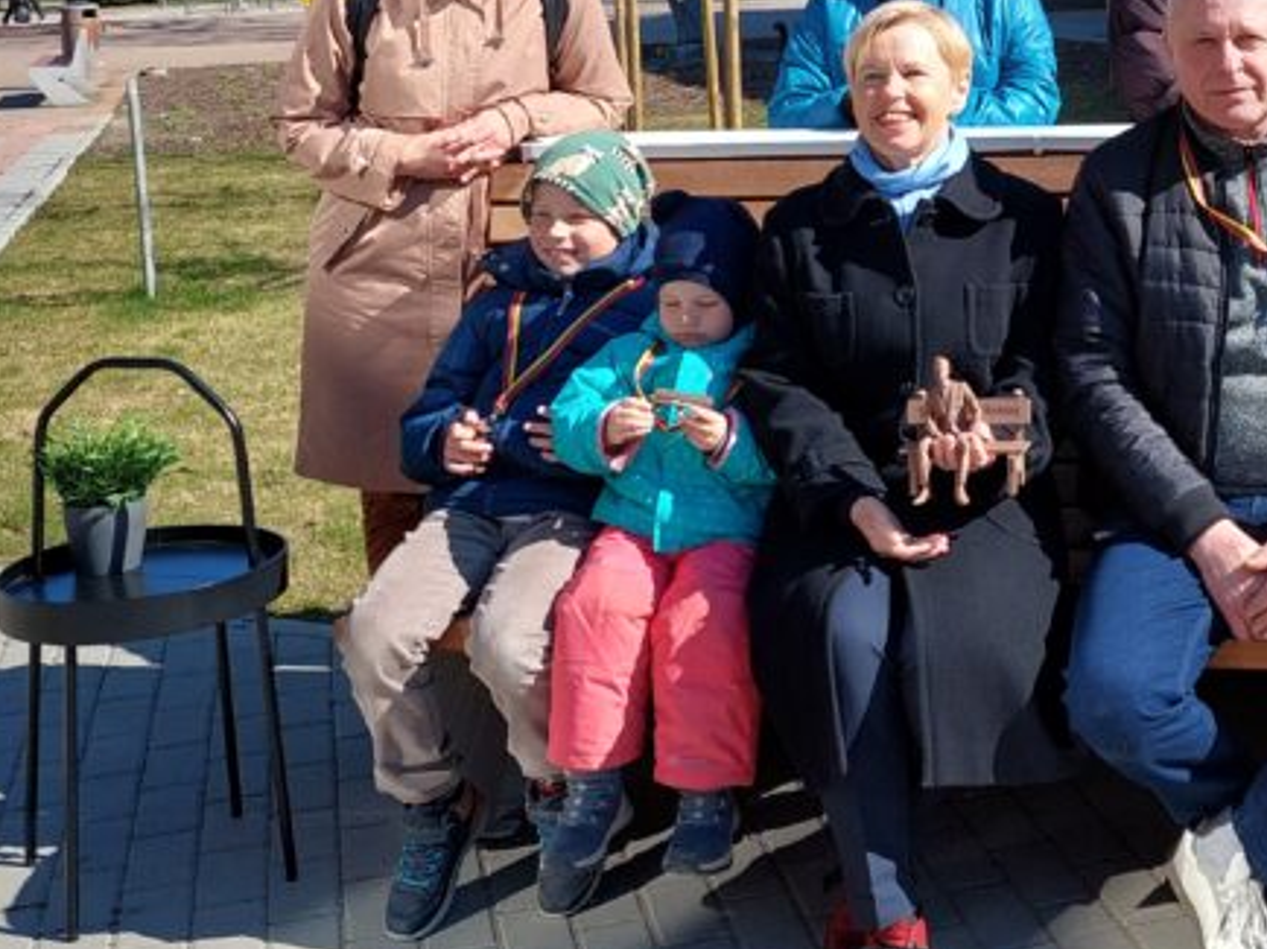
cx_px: 1057
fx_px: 2158
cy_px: 105
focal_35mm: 59
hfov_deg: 31.7
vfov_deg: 24.1
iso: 40
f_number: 1.8
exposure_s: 1/1547
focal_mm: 5.23
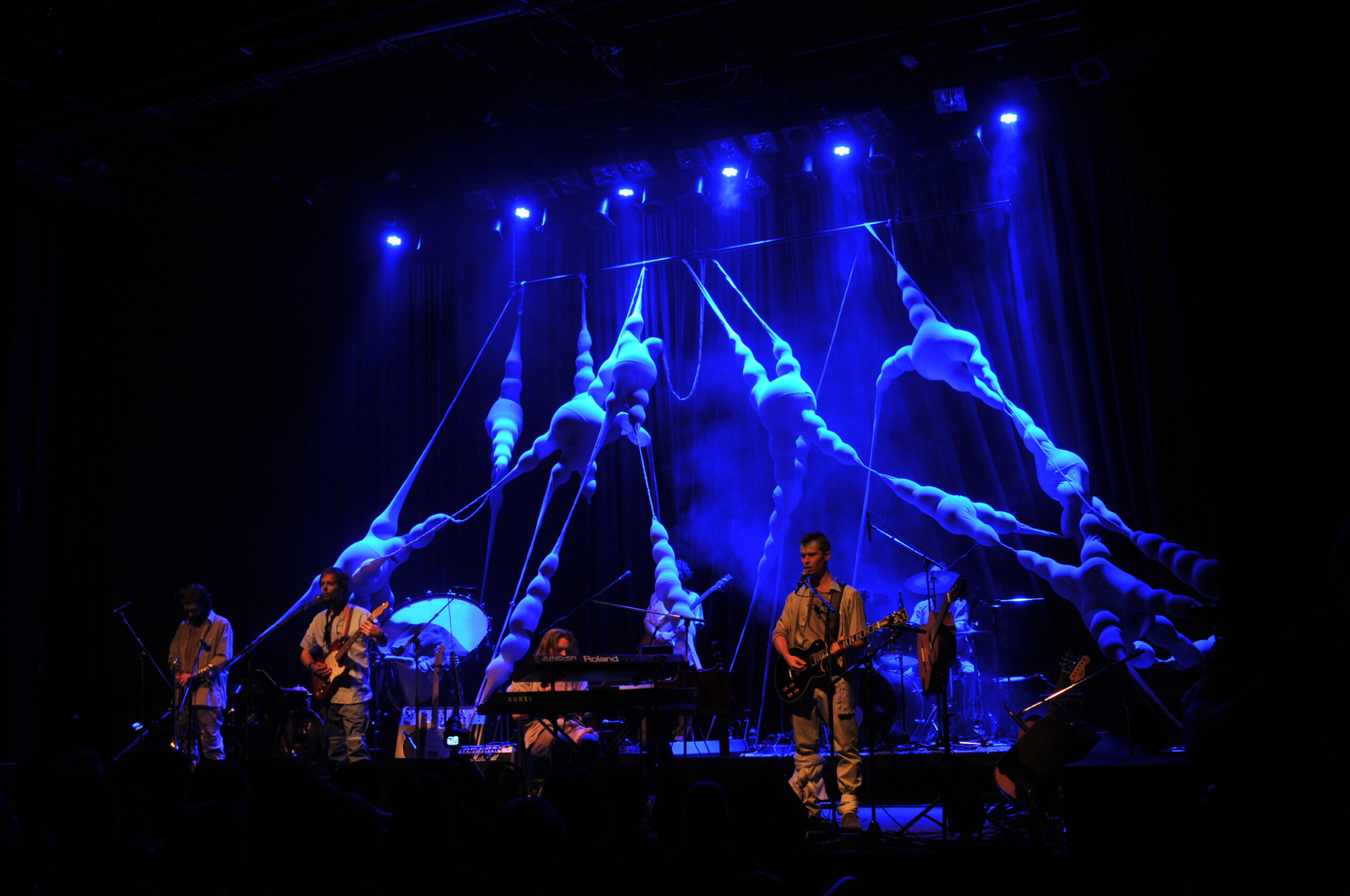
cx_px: 675
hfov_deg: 53.2
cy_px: 448
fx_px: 1348
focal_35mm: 36
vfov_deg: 36.8
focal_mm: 24
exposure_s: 1/15
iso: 500
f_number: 4
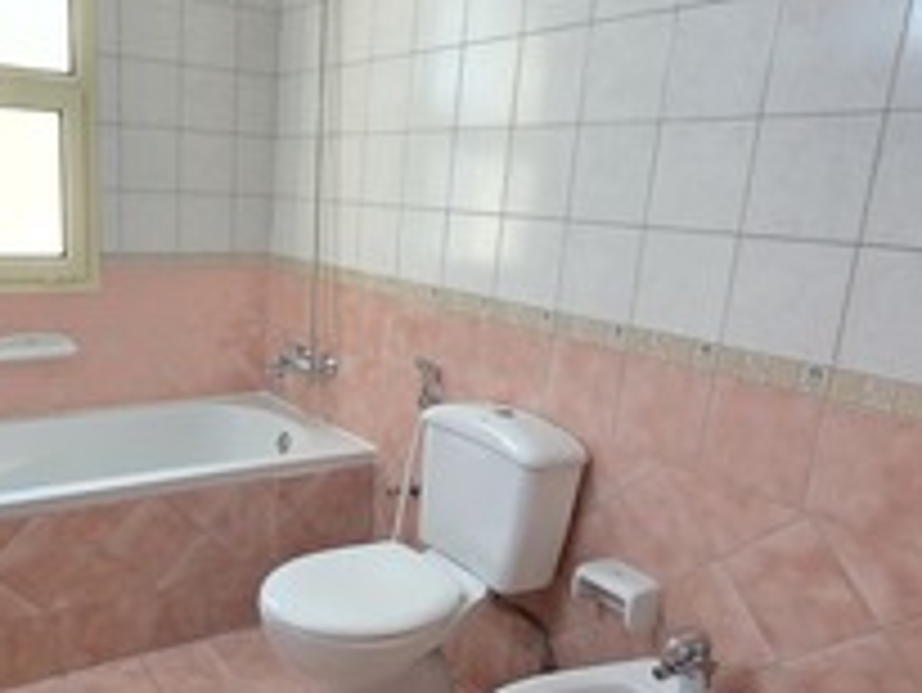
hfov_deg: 60.4
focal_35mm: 29
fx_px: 773
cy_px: 407
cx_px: 322
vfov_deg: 48.1
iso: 160
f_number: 1.9
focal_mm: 2.2
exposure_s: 1/100
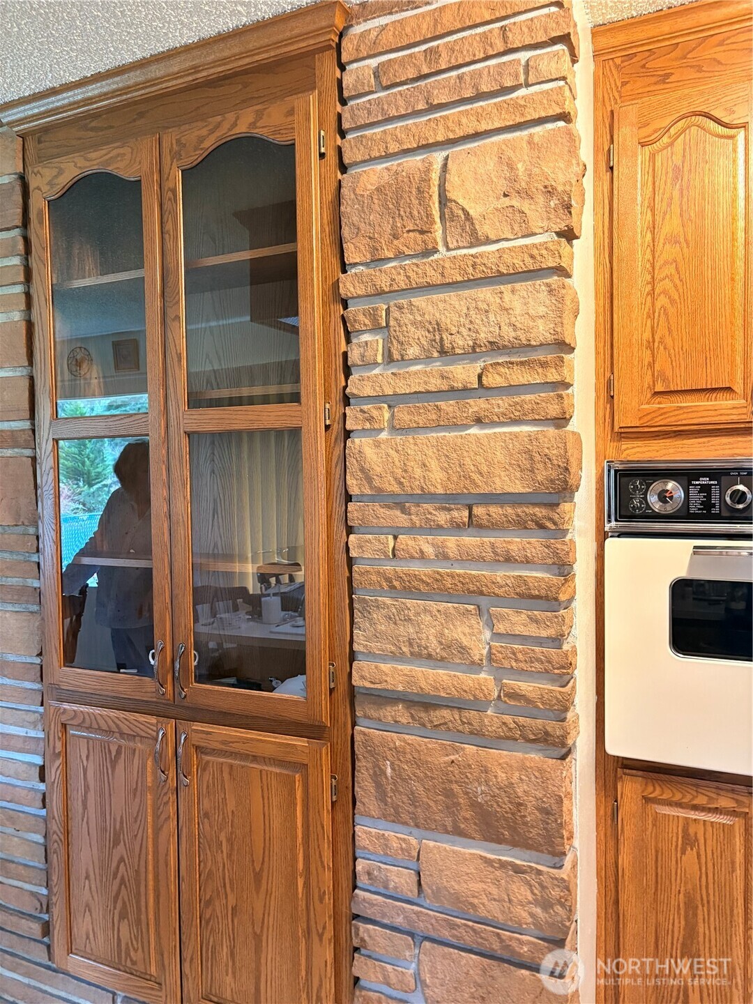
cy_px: 502
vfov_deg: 67.3
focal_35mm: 26
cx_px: 376
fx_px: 754
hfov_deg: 53.1
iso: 400
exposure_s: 1/60
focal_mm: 5.96
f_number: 1.6
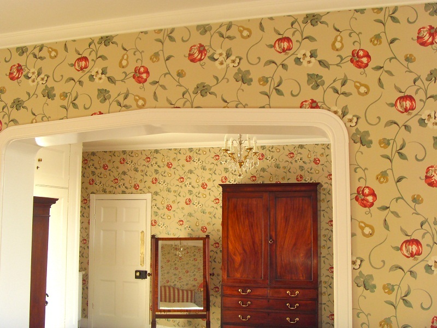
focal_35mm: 39
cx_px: 218
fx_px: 492
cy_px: 164
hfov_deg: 47.9
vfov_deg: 36.8
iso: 100
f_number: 3.5
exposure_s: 1/45
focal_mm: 6.6
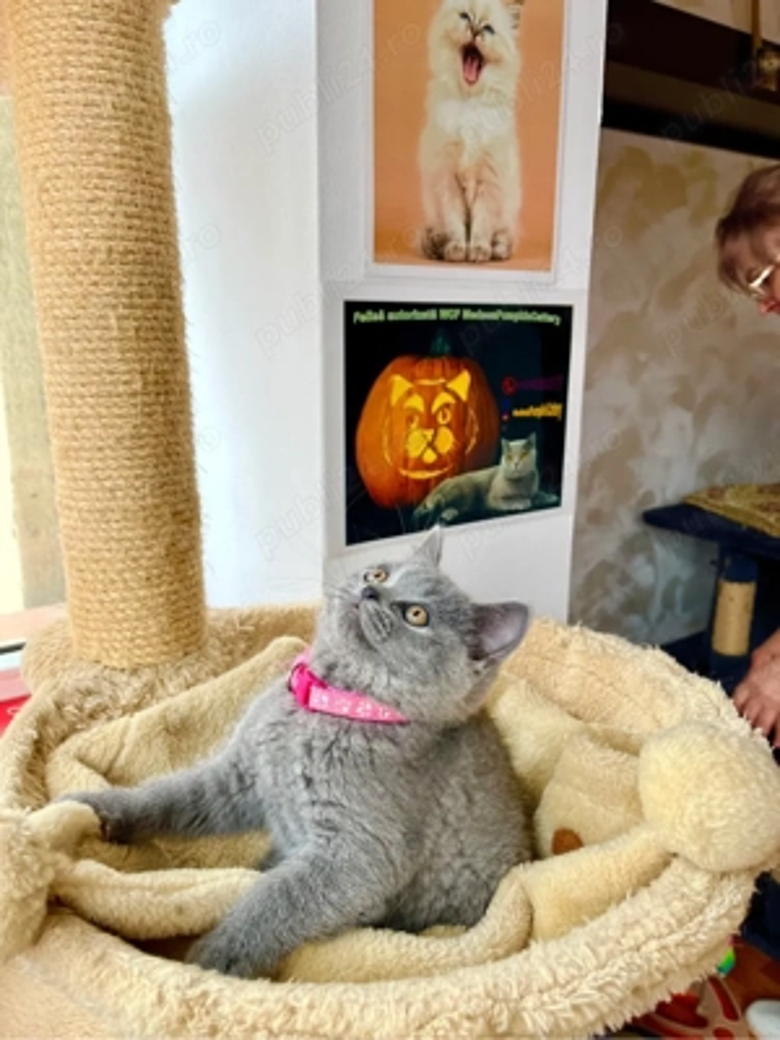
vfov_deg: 67.3
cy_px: 520
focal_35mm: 26
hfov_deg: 53.1
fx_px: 781
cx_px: 390
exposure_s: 1/121
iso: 50
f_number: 1.6
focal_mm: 5.1
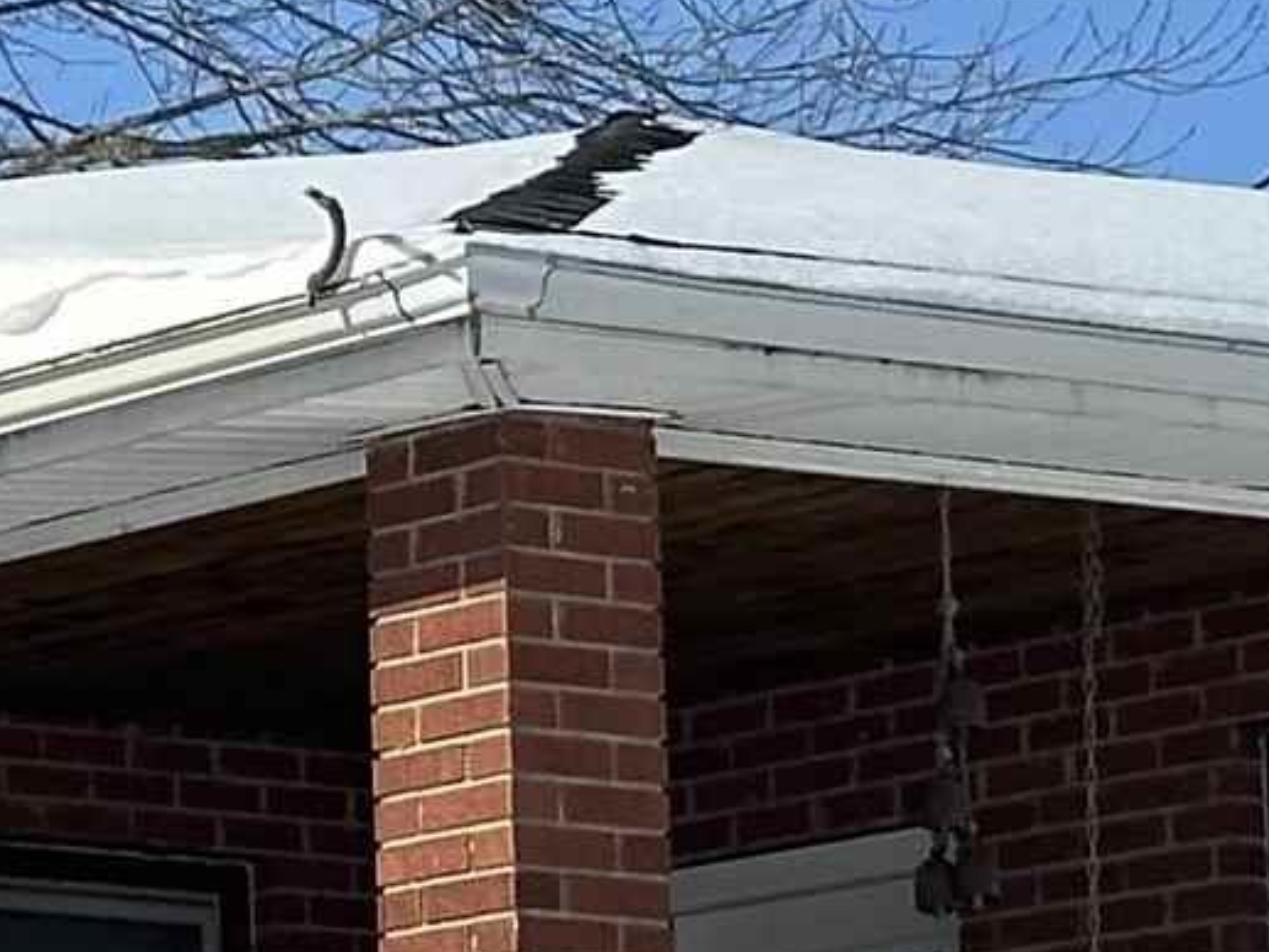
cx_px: -1502
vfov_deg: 5.2
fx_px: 10450
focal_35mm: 285
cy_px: 984
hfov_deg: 6.7
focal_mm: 6.86
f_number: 1.78
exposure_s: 1/6211
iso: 64
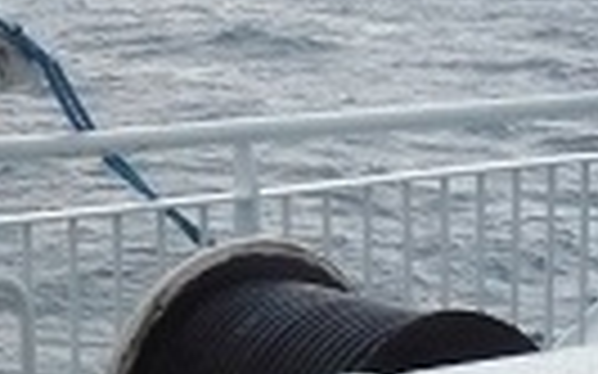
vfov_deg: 9.3
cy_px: -106
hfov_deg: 13.7
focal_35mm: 139
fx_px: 2264
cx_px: -409
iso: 400
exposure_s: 1/1300
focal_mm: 5.8
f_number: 8
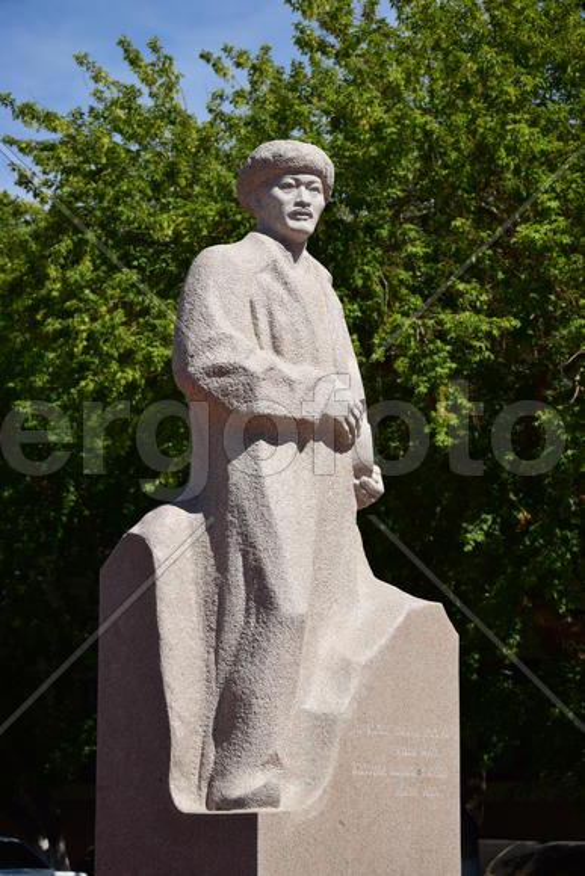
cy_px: 438
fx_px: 2265
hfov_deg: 14.7
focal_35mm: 93
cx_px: 292
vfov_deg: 21.9
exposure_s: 1/640
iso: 100
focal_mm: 62
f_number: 6.3
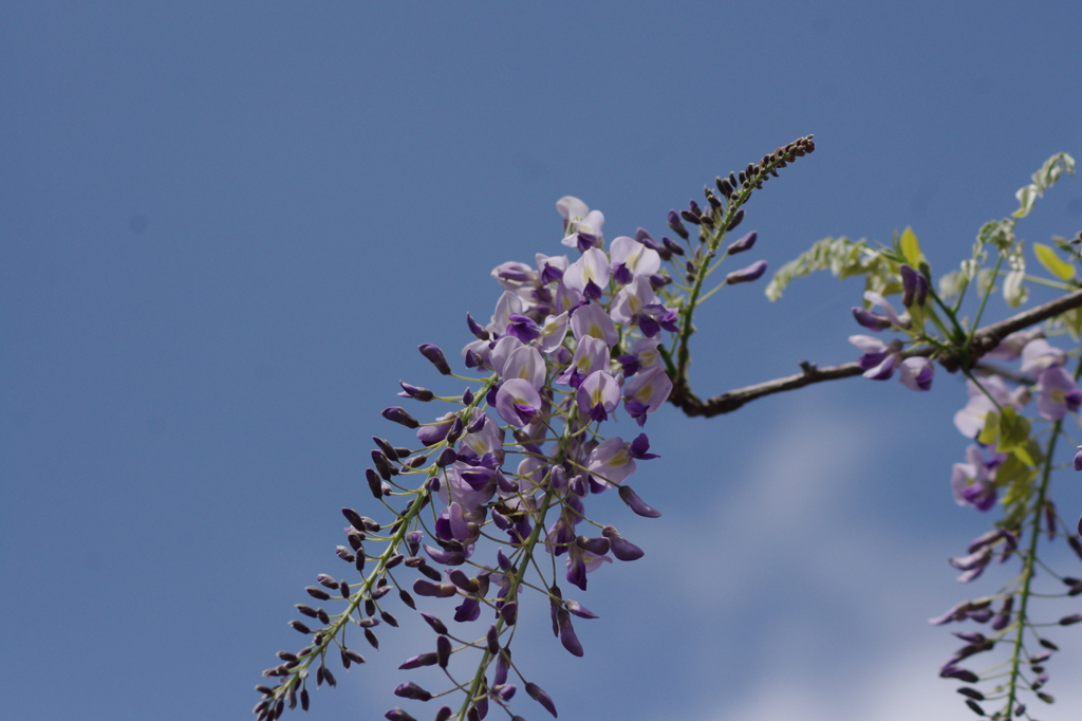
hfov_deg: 16.5
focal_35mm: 124
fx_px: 3725
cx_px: 541
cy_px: 360
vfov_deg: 11.0
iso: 400
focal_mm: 83
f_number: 6.3
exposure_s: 1/4000
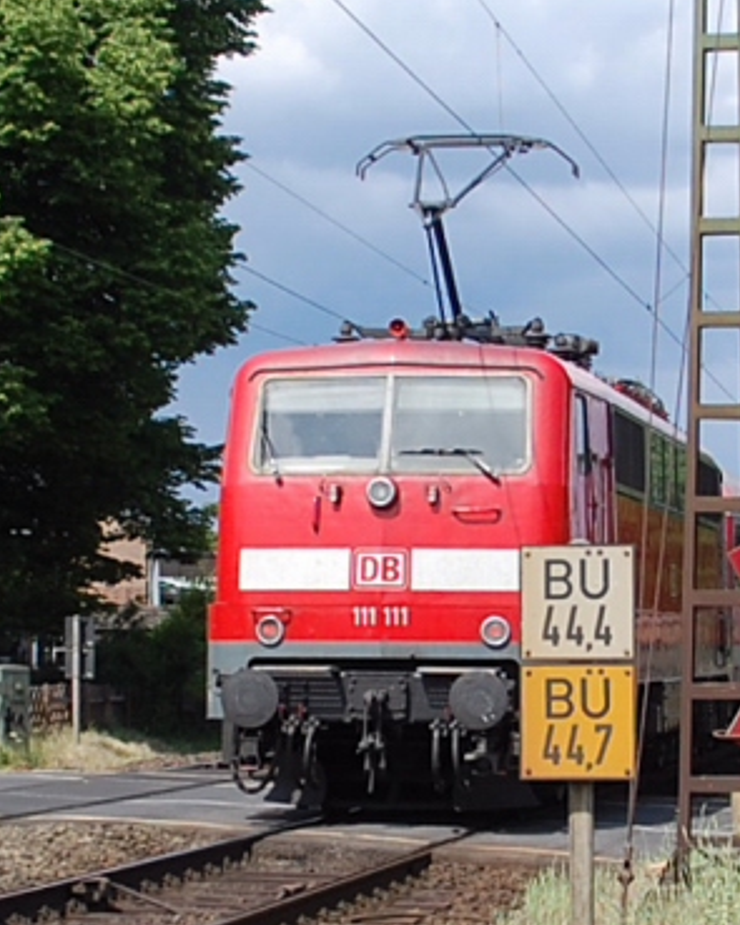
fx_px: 2355
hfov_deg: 17.4
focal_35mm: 86
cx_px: -25
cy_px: 226
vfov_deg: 22.0
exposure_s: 1/1250
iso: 200
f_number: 4.5
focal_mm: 22
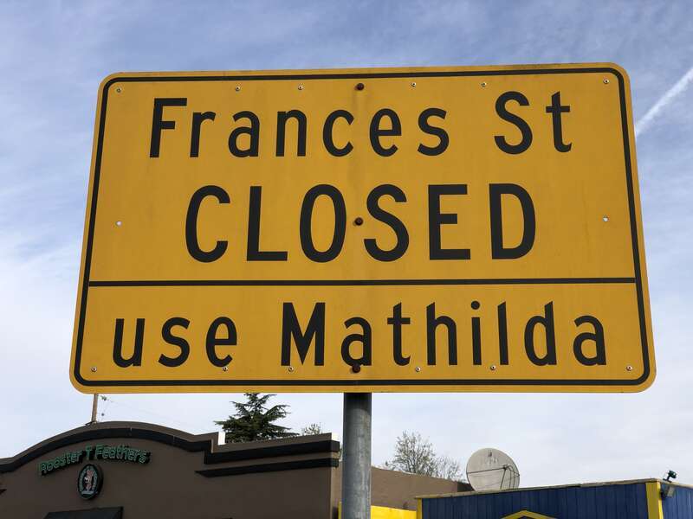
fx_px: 1041
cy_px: 260
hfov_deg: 36.8
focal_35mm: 52
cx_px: 346
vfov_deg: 28.0
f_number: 2.4
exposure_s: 1/810
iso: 16
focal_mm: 6
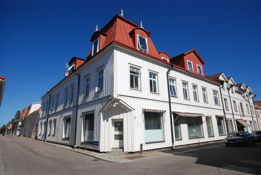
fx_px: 152
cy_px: 88
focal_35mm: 21
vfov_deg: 59.6
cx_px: 130
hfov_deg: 81.1
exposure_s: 1/640
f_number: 13
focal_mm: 14
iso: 400
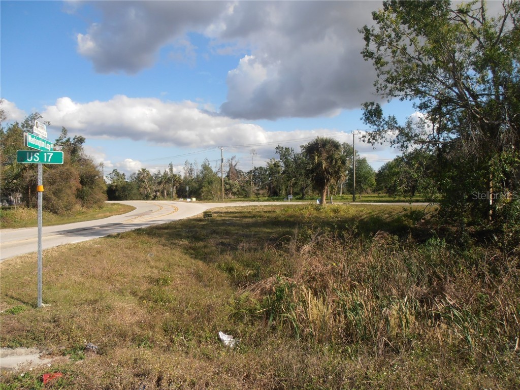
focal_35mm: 24
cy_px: 195
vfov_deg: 56.8
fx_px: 361
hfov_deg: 71.6
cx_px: 260
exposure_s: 1/1000
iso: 80
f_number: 3
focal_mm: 4.2
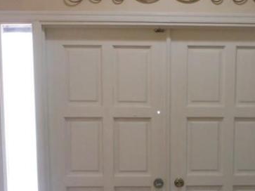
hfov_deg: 26.0
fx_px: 545
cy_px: 213
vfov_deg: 19.0
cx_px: 188
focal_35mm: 74
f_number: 3.7
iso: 250
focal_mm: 5
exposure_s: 1/30
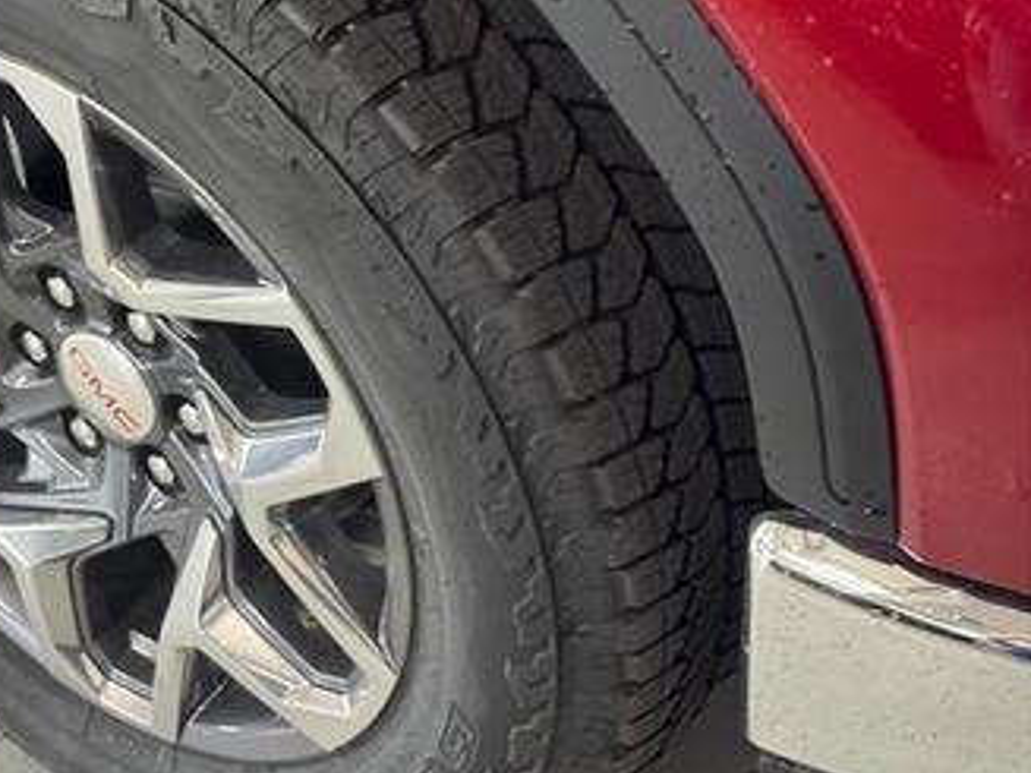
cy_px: 290
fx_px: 2203
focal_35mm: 74
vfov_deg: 19.9
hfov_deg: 26.0
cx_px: 243
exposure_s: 1/40
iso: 200
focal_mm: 6.76
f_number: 1.78
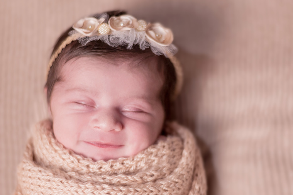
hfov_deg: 25.6
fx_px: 643
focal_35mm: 79
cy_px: 122
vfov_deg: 17.2
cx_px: 186
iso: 1600
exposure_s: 1/250
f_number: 2
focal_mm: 50
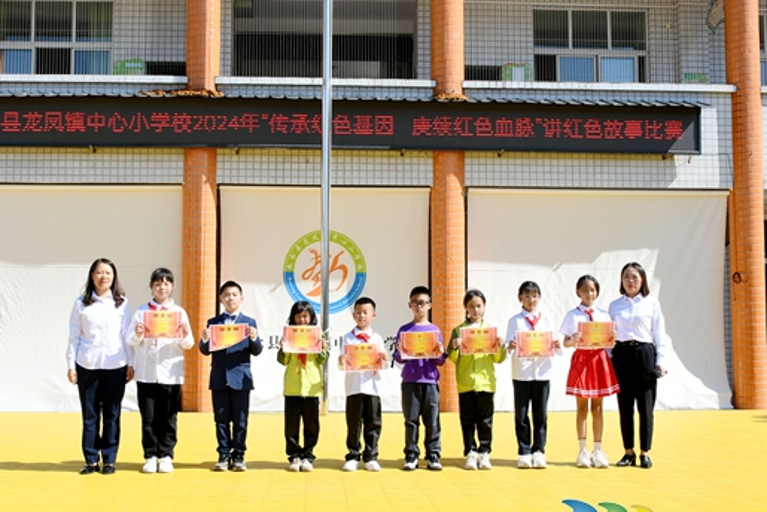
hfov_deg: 47.4
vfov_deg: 32.6
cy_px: 301
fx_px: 874
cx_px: 360
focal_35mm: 41
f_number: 8
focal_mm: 22
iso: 100
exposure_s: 1/250
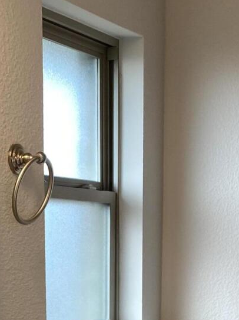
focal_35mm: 96
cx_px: 70
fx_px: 884
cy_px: 437
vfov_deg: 18.7
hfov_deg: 15.3
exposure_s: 1/120
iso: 50
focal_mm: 4.25
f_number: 1.8
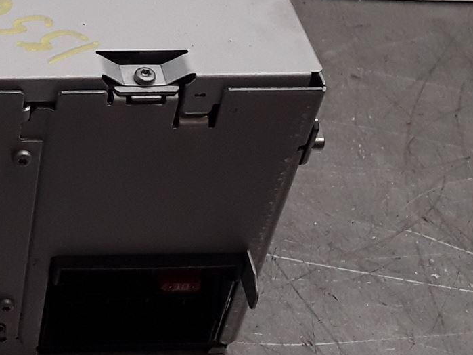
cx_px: -70
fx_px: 1120
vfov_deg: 17.8
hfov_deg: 22.3
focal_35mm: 82
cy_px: 47
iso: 100
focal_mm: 2.91
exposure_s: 1/236
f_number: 1.9
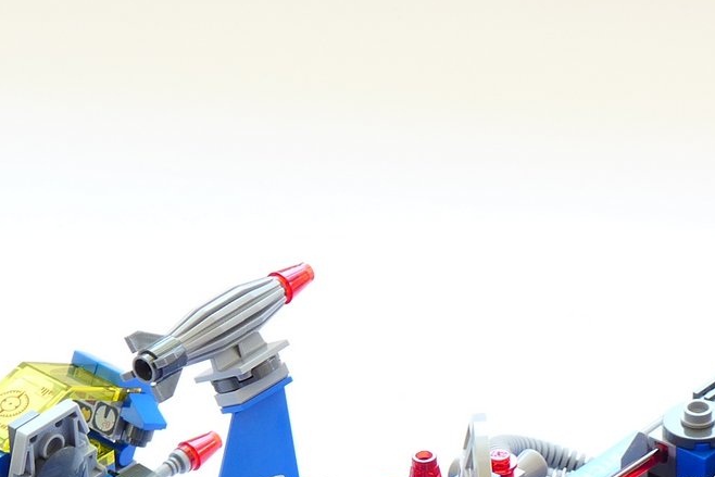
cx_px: 676
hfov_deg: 10.2
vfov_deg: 6.8
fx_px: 3993
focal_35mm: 201
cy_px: 680
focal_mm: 13.7
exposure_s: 1/13
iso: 80
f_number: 4.5
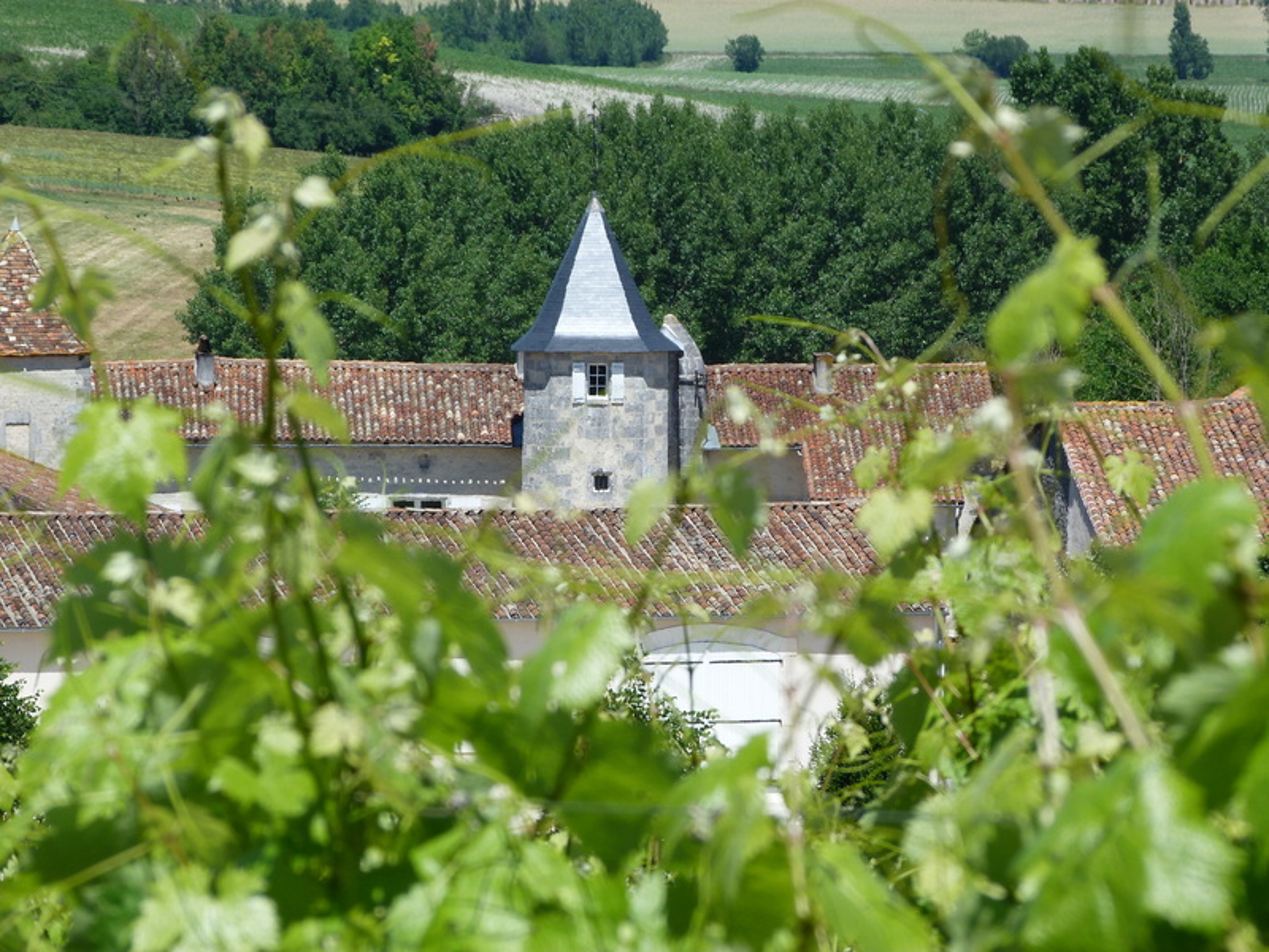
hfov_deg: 6.4
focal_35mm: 311
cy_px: 476
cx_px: 634
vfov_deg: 4.8
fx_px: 11401
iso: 80
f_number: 5.6
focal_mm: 55.9
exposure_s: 1/320
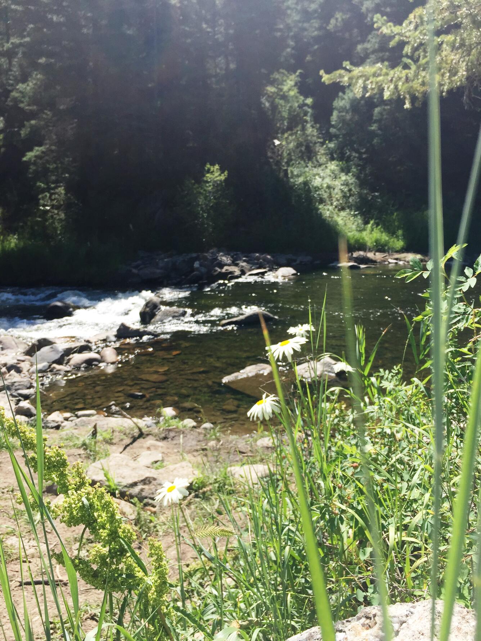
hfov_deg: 48.2
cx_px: 240
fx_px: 537
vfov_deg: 61.7
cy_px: 320
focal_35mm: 29
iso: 32
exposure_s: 1/1163
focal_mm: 4.15
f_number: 2.2
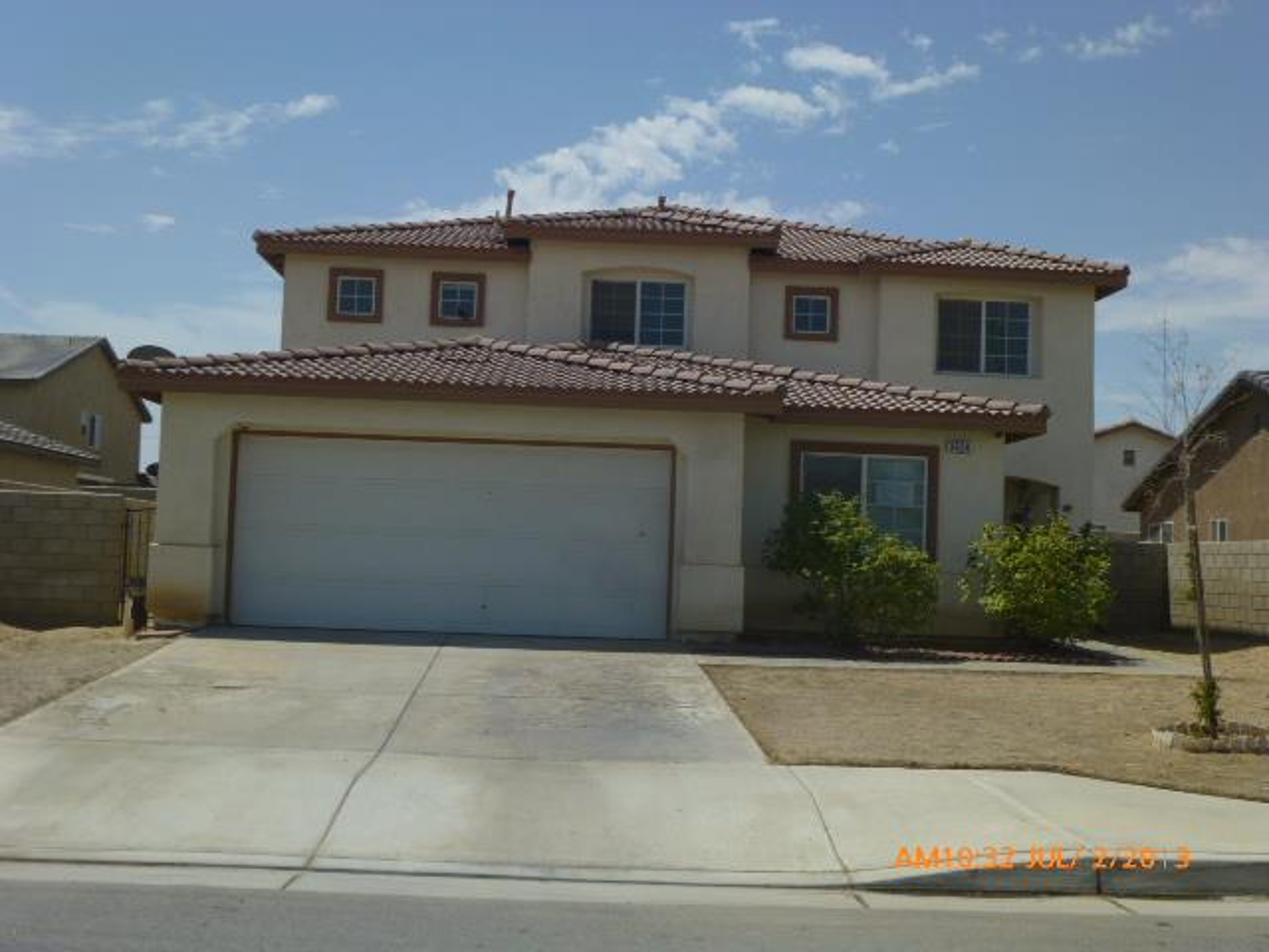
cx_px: 634
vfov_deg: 35.1
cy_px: 476
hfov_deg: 45.8
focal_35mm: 41
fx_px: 1503
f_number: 10
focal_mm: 7.4
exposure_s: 1/250
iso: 100
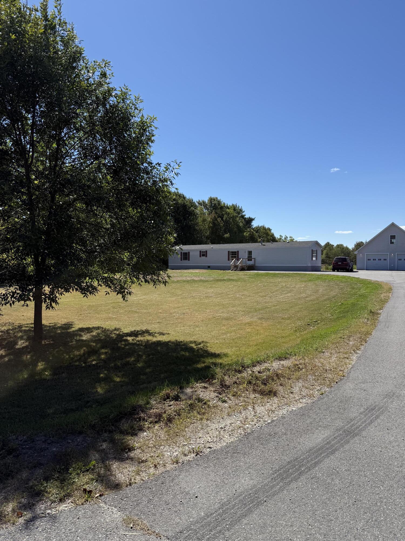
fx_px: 374
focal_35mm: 24
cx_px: 202
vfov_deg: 71.6
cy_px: 270
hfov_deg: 56.8
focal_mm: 6.76
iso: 80
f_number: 1.78
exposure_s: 1/4975
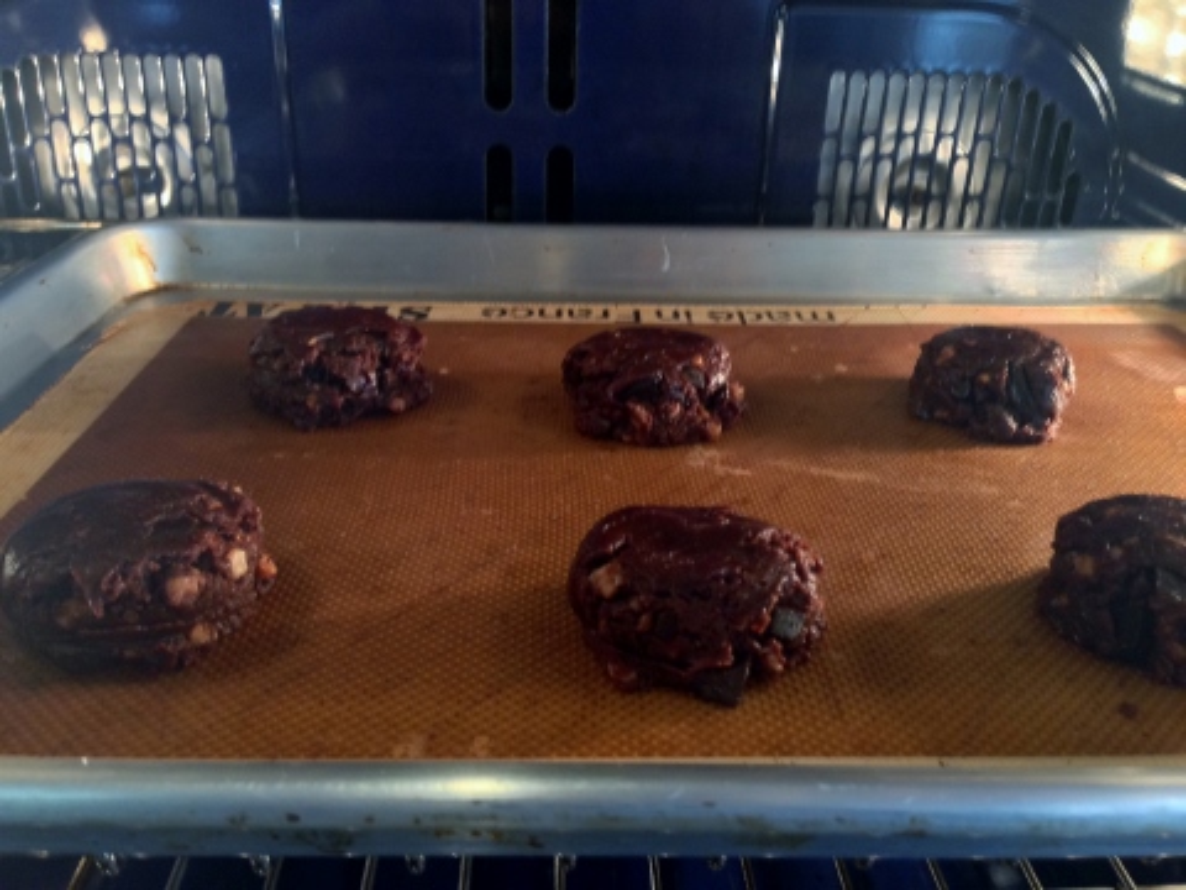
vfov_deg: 42.9
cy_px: 445
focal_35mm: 33
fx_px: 1131
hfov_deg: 55.4
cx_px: 593
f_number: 2.4
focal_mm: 4.12
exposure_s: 1/20
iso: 160
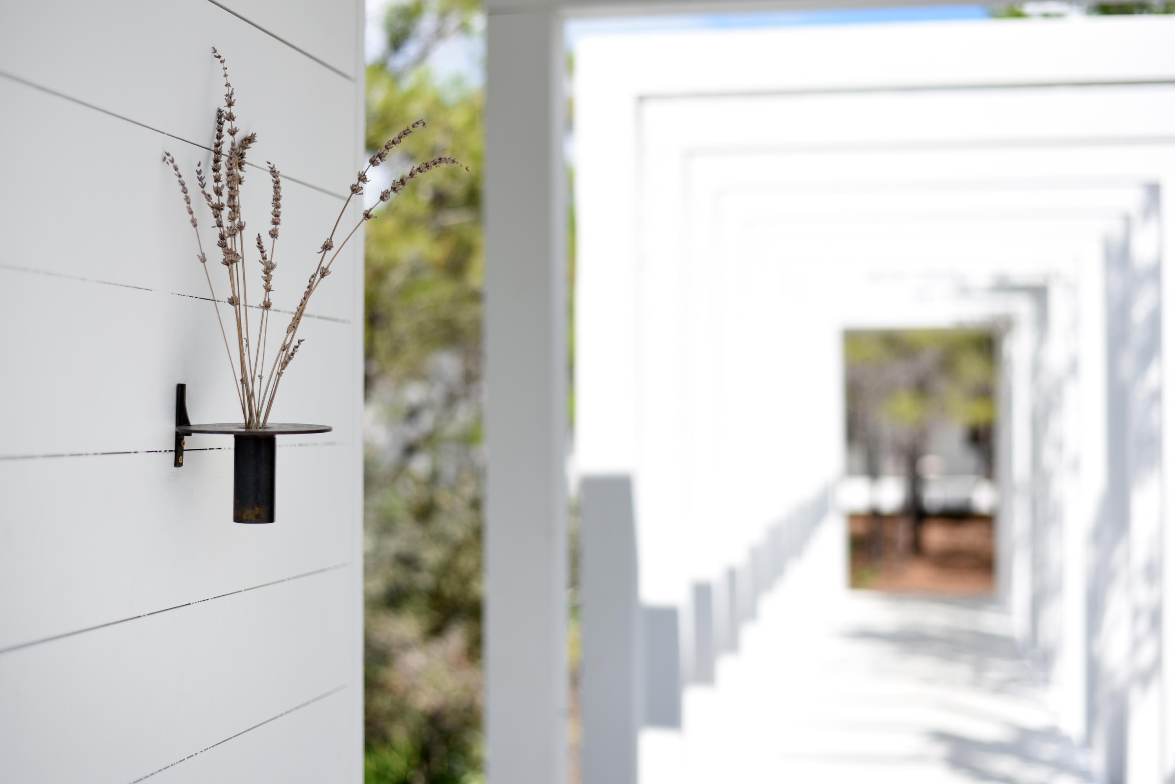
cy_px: 392
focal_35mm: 50
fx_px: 1632
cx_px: 588
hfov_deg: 39.6
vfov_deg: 27.0
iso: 100
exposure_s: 1/2500
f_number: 2.2
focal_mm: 50
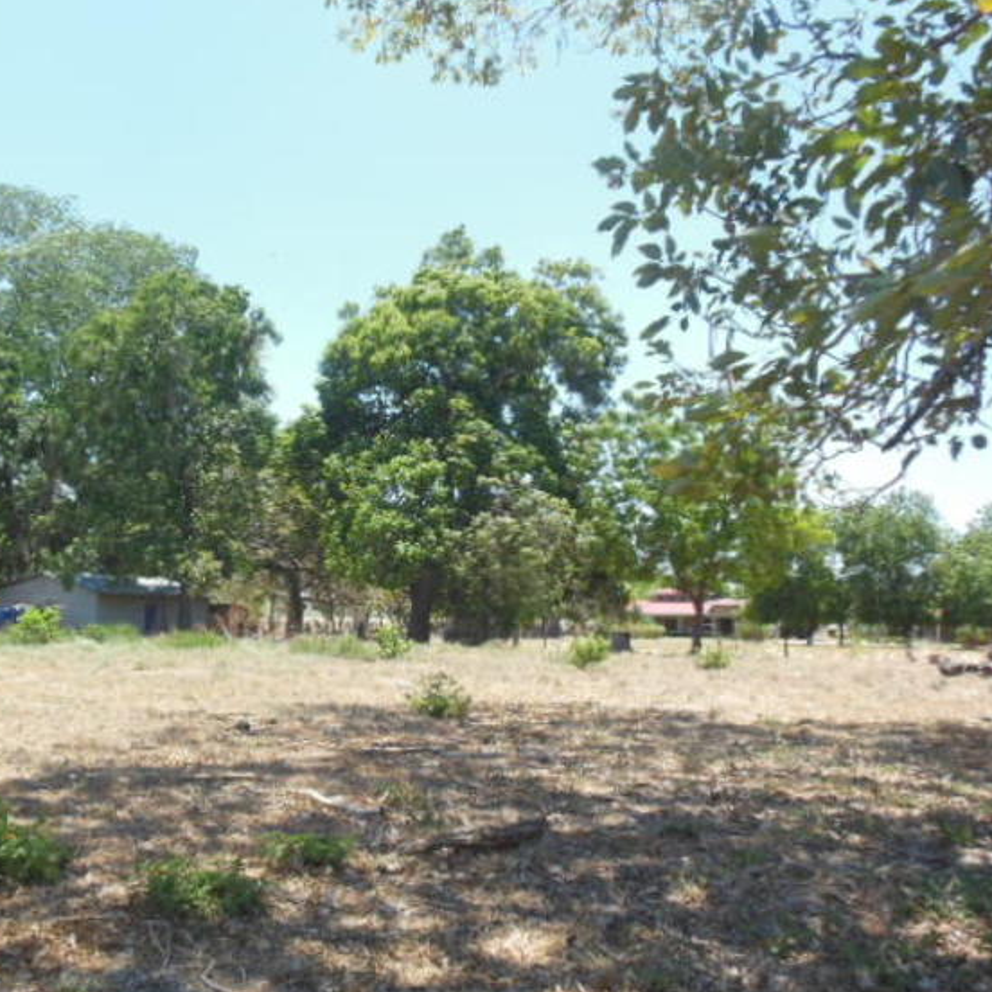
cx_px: 376
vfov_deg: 51.1
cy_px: 516
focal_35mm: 32
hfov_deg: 50.6
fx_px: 1038
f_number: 3.2
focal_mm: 4.5
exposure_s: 1/640
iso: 125
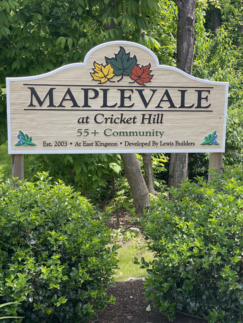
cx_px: 122
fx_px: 487
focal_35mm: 52
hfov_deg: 28.0
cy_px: 162
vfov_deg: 36.8
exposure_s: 1/320
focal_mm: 6
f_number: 2
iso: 20
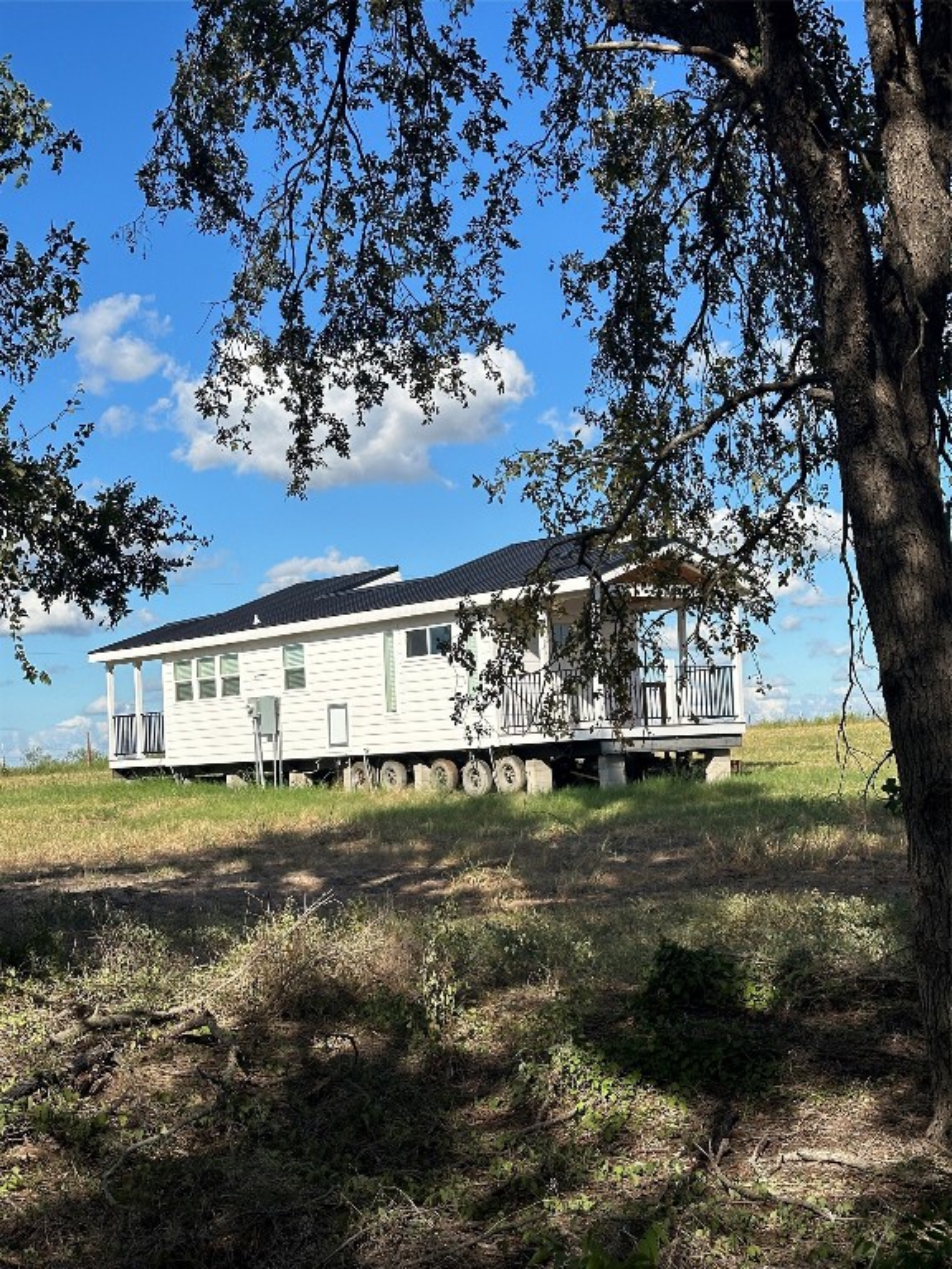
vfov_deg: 39.7
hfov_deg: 30.3
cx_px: 476
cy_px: 634
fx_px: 1760
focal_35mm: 48
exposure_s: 1/5263
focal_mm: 6.86
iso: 64
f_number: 1.78
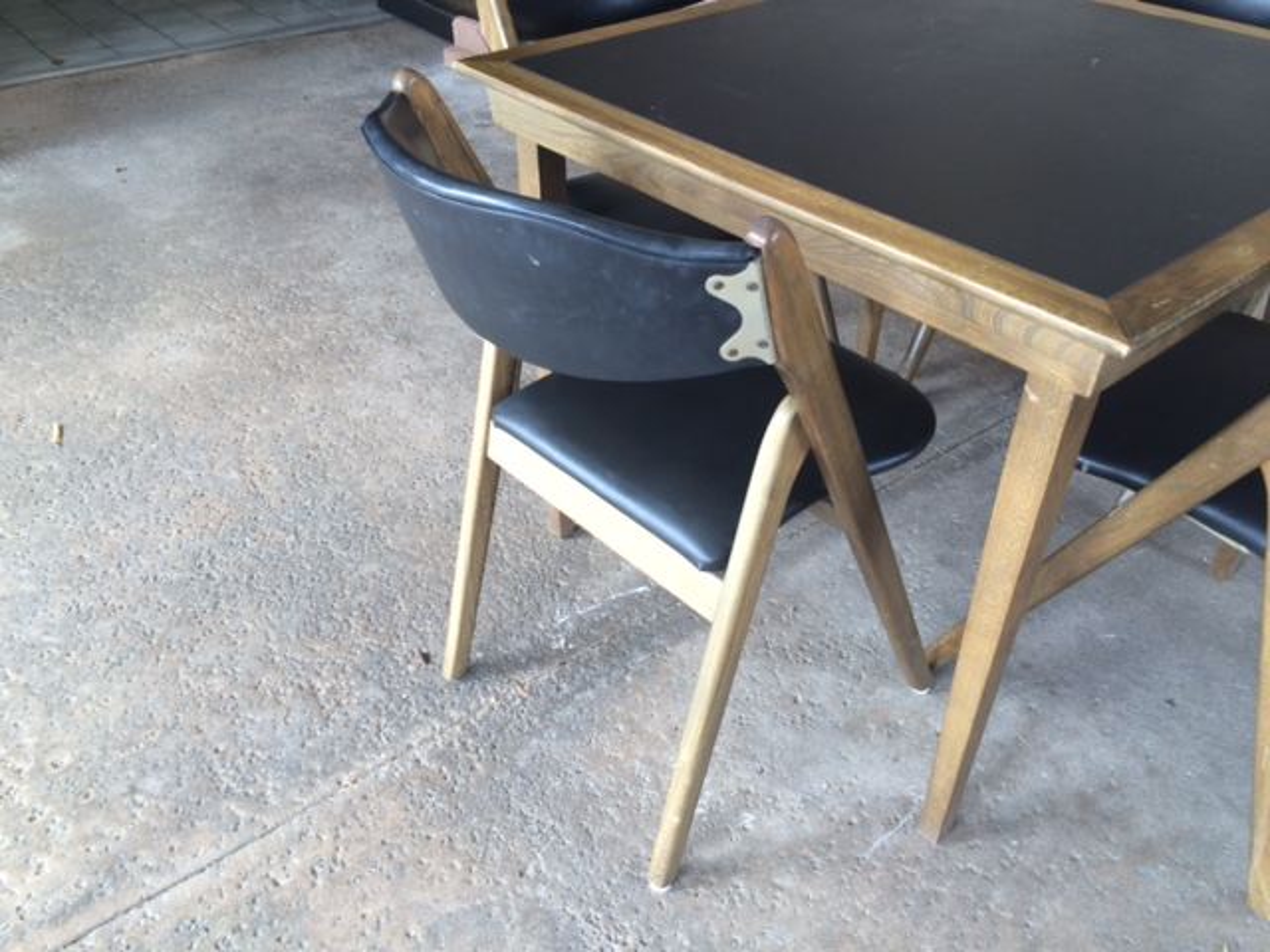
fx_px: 1064
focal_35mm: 29
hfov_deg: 61.7
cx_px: 635
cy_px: 476
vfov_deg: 48.2
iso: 40
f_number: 2.2
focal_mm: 4.15
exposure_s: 1/60
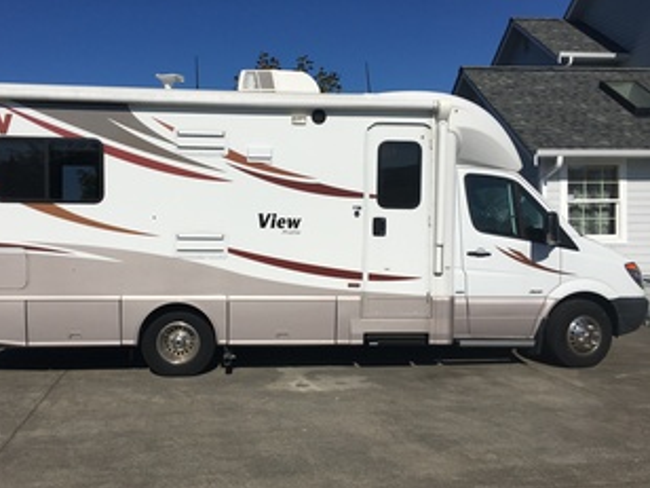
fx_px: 620
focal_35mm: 33
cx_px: 283
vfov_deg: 42.9
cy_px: 242
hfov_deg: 55.2
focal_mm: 4.15
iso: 25
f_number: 2.2
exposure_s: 1/5917
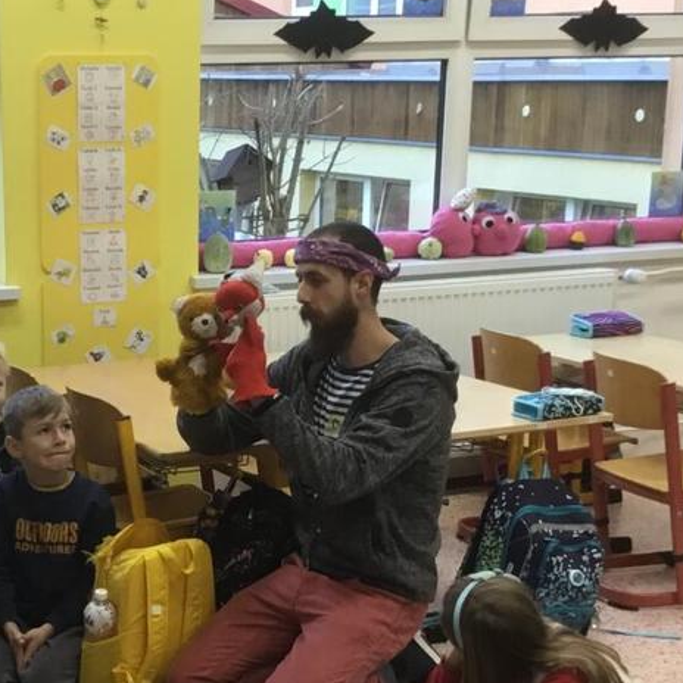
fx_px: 1764
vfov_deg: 21.6
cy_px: 551
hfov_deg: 21.4
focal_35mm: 79
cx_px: 59
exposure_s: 1/33
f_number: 2.4
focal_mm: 3.3
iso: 80
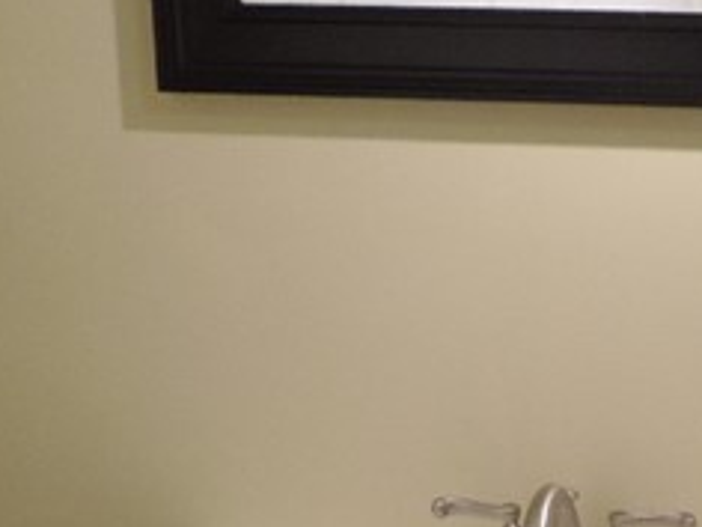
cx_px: 645
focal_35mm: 104
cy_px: 587
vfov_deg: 13.9
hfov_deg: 18.6
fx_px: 2109
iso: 400
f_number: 3
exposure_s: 1/30
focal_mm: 4.3
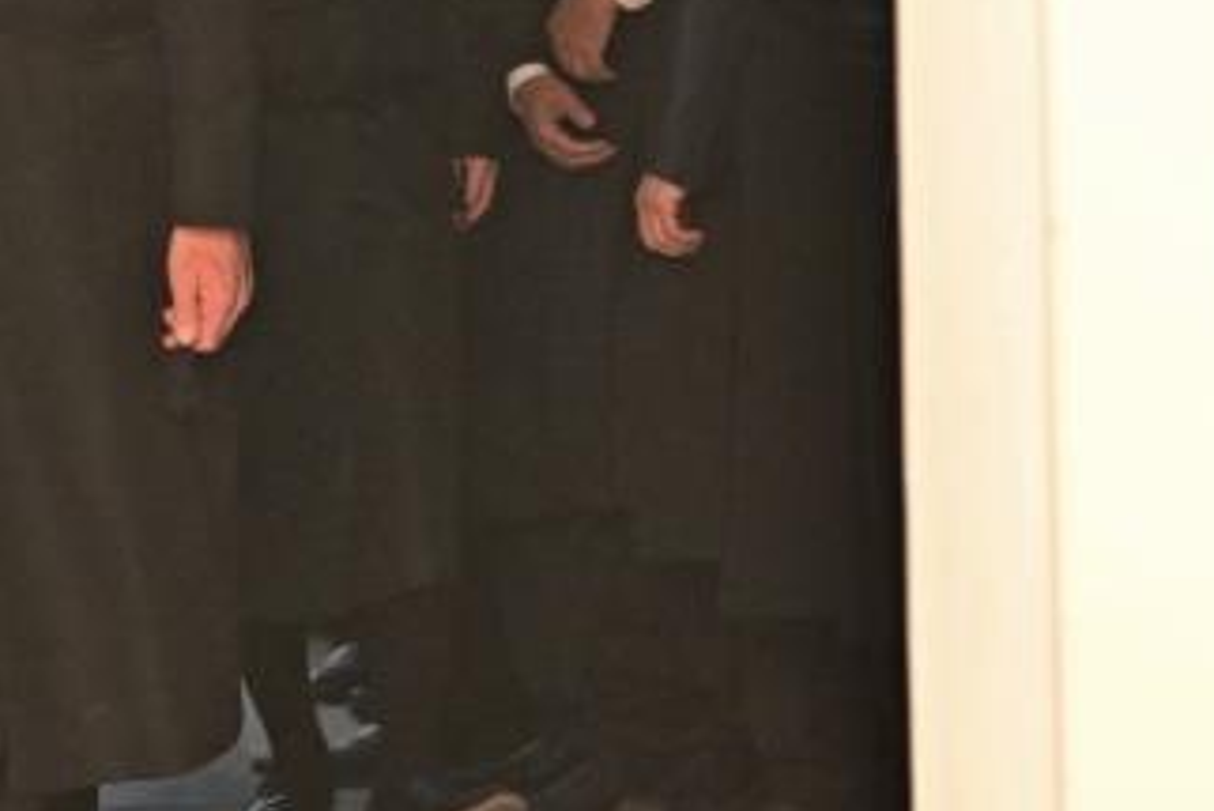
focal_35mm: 334
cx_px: -547
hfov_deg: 6.1
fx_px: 11268
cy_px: -6
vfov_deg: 4.1
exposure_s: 1/160
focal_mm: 70
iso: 1250
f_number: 2.8
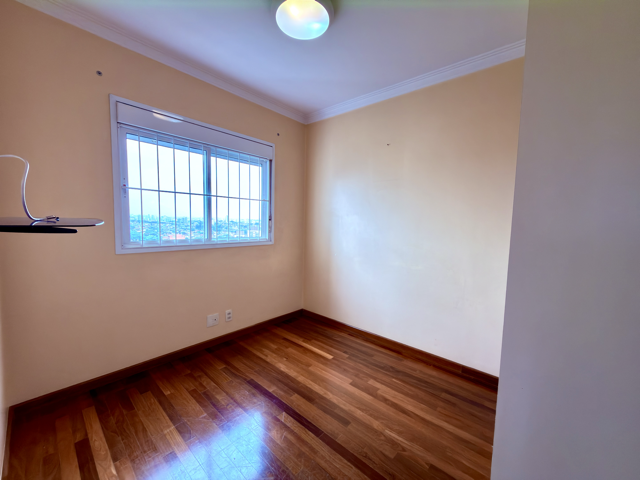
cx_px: 320
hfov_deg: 102.1
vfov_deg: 85.7
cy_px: 240
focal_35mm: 14
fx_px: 259
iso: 80
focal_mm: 2.22
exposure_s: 1/120
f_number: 2.2
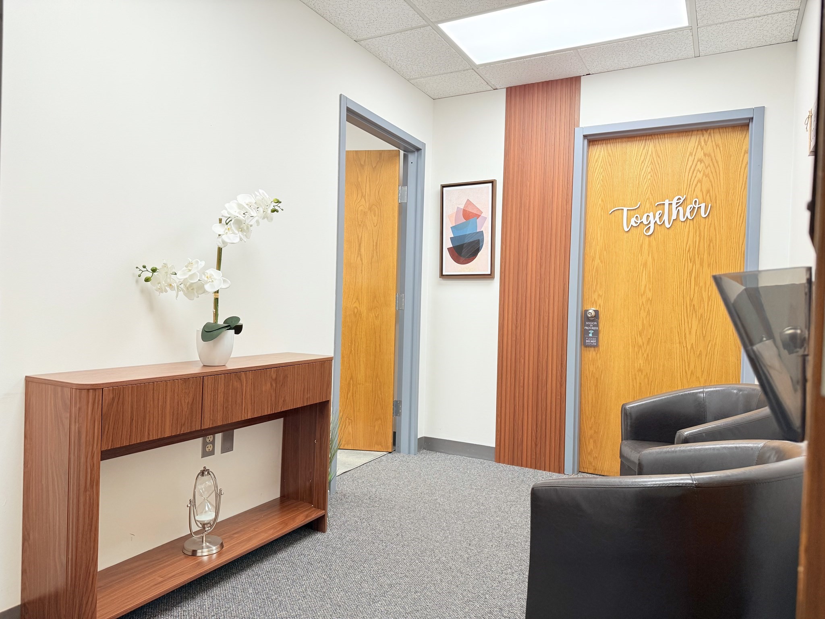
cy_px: 310
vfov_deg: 56.8
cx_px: 412
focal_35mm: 24
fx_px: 572
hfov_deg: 71.6
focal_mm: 6.76
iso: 125
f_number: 1.78
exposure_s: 1/120
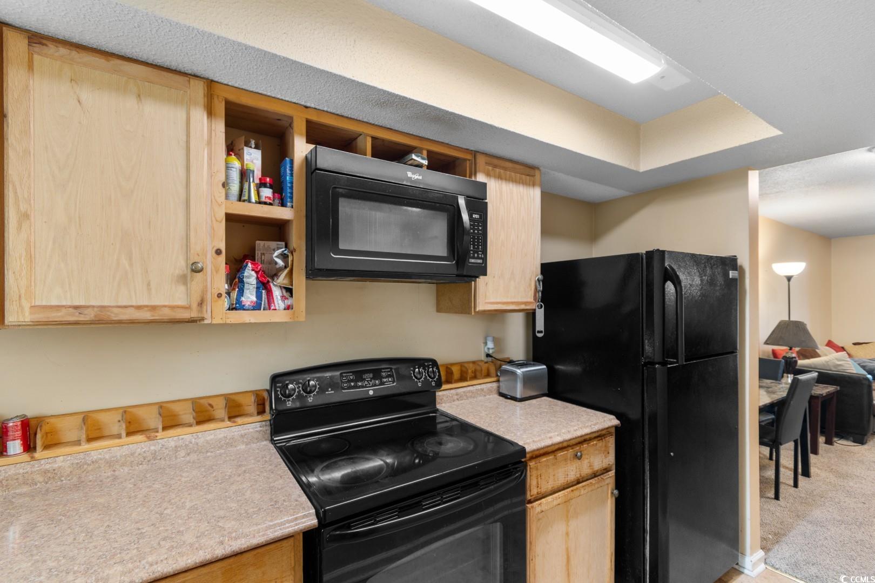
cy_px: 292
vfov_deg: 77.3
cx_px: 438
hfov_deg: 100.4
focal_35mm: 15
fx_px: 365
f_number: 4.5
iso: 100
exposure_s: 1/3
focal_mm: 10
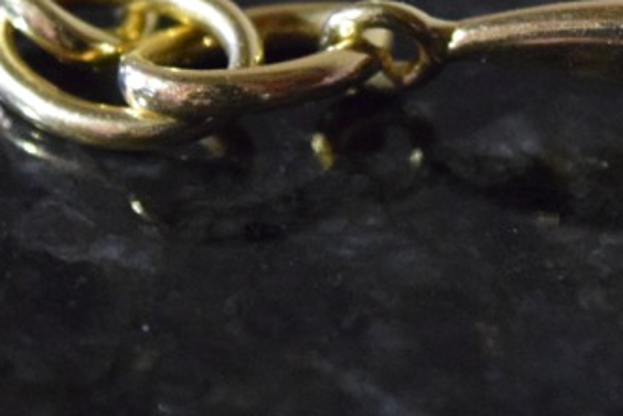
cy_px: -10
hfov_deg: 8.2
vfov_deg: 5.5
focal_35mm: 250
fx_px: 4320
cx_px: 117
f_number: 5.6
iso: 6400
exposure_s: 1/50
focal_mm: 55
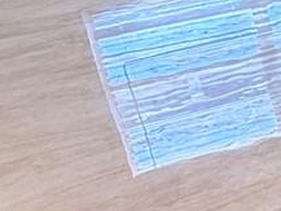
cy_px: -44
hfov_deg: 11.3
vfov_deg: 13.9
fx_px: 837
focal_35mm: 103
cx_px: 842
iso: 160
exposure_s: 1/120
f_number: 2.2
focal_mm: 2.22
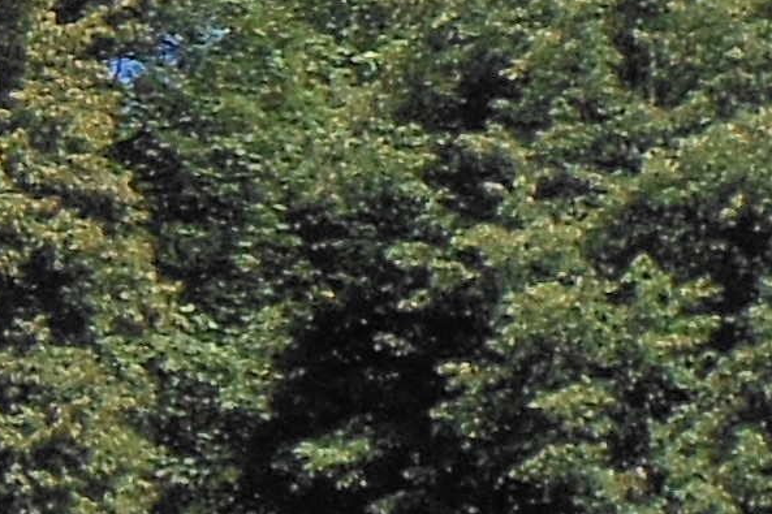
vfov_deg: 6.7
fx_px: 4330
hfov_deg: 9.1
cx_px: -1101
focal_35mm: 202
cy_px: -129
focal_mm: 4.5
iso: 125
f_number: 3.2
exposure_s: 1/2000
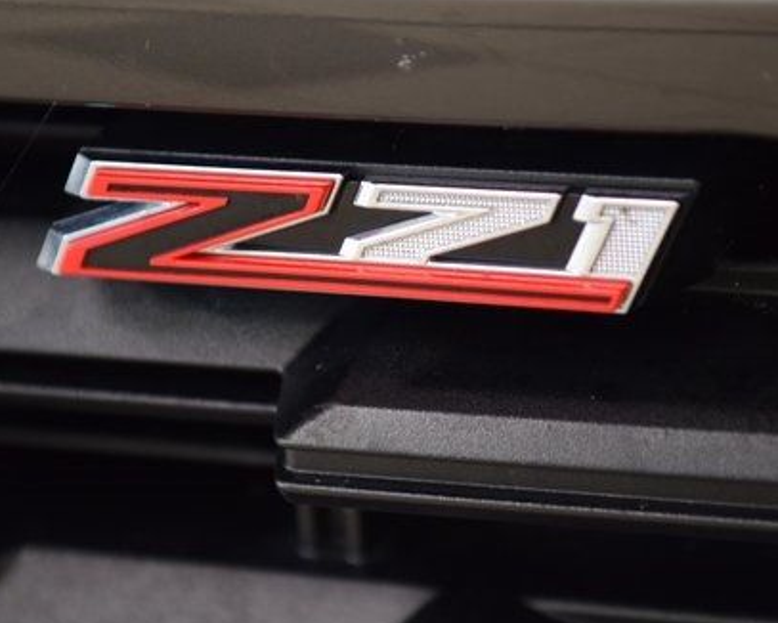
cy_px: 278
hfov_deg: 12.4
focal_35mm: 155
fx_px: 3571
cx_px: 359
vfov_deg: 10.0
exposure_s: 1/80
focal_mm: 70
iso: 1600
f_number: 2.8
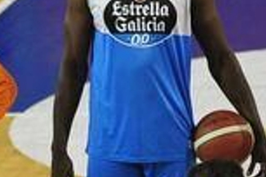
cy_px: 136
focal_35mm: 1568
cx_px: 19
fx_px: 11585
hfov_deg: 1.3
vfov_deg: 0.9
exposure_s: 1/250
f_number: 2.8
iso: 3200
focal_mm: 300
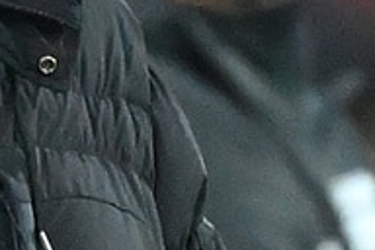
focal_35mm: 3508
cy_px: 113
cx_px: 45
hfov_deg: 0.6
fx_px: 36539
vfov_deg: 0.4
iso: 10000
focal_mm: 560
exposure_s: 1/1600
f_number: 4
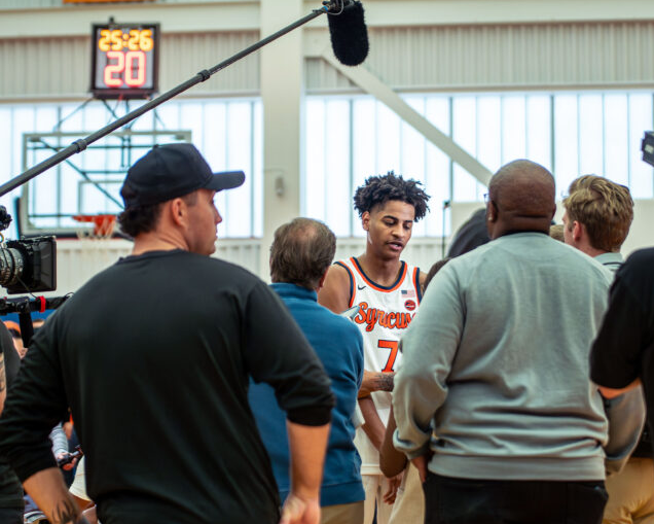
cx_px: 370
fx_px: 2304
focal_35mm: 119
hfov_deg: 16.2
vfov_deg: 13.0
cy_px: 261
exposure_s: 1/250
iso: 1600
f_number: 2.8
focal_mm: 70
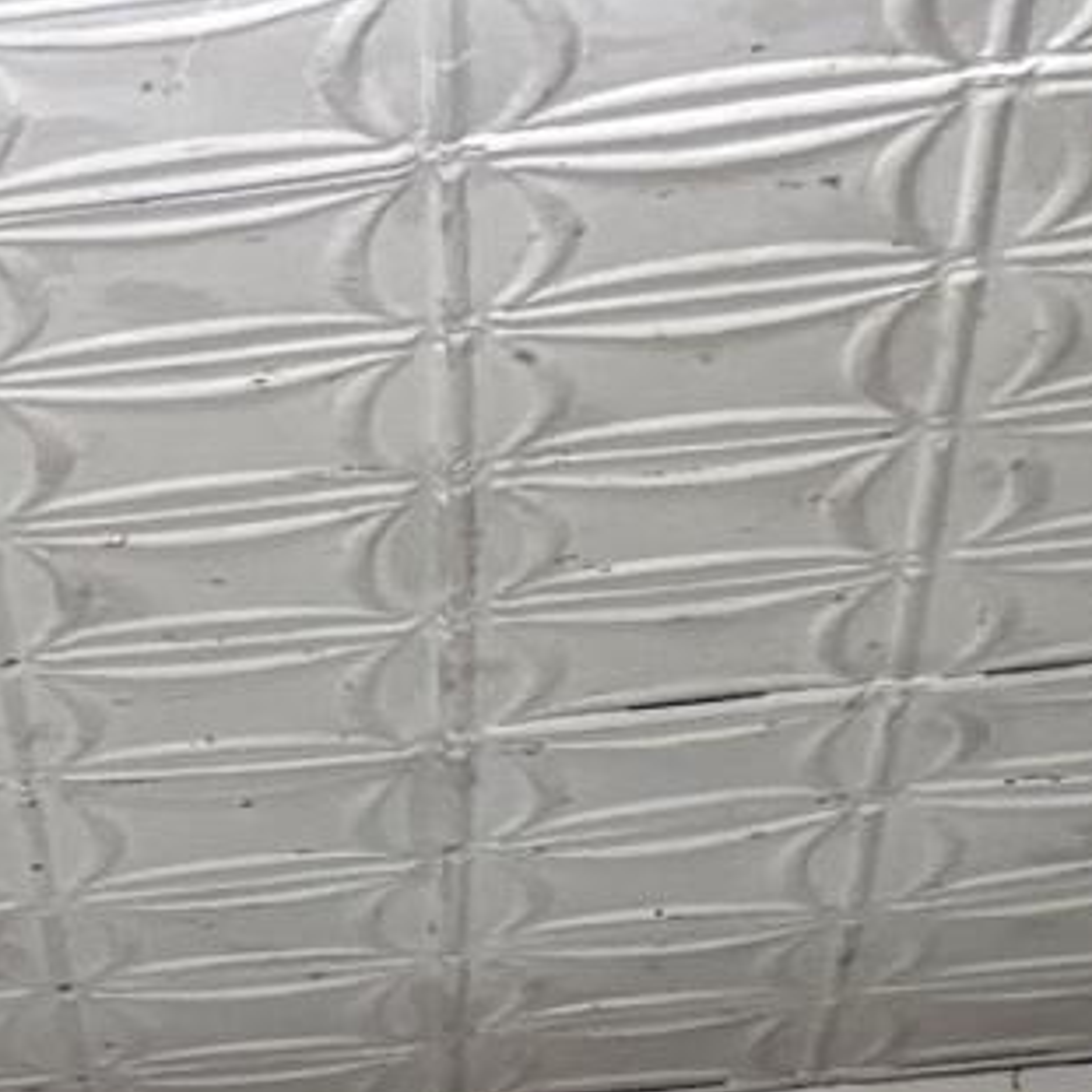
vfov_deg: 6.9
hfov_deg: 7.3
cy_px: 3522
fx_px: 7923
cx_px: -1791
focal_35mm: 222
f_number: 1.6
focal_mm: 5.96
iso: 160
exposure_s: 1/60
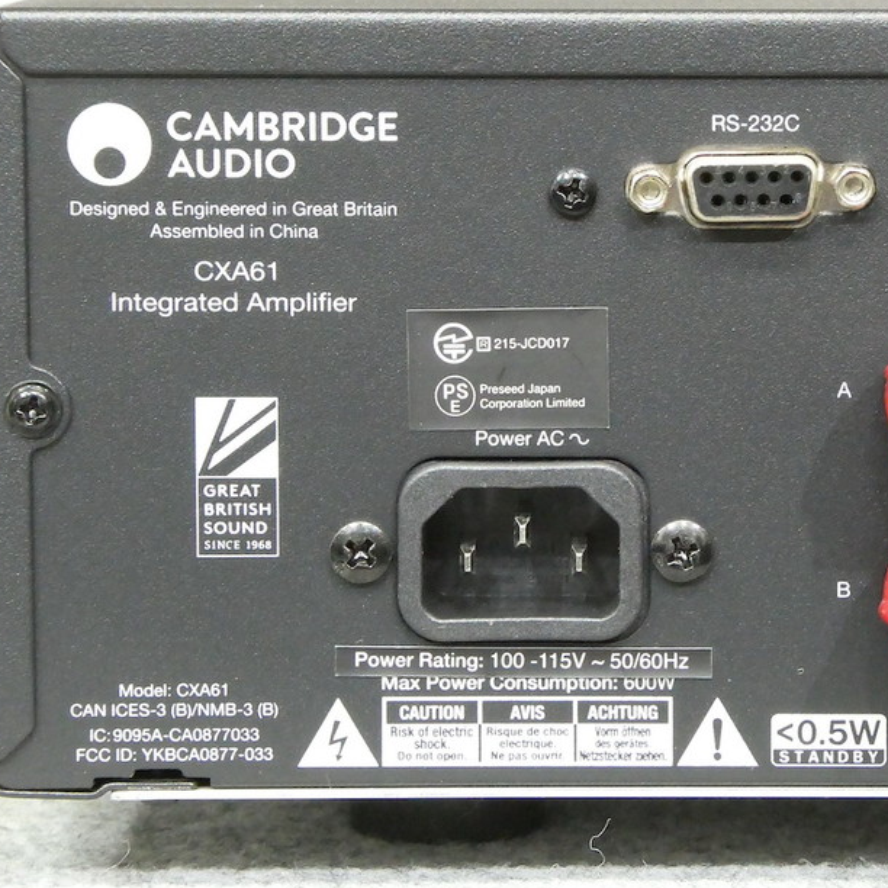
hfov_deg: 11.9
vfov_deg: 11.9
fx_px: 4266
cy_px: 444
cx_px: 535
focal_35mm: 147
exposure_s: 1/8
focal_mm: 19
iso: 1600
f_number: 5.6
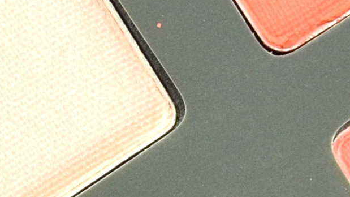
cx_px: -73
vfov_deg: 6.1
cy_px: 336
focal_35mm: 197
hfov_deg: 10.7
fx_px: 1827
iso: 800
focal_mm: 35
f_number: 5.6
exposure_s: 1/125
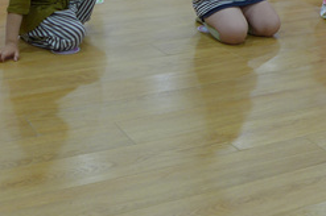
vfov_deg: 15.7
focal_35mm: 81
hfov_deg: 25.1
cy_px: -86
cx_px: 179
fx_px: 733
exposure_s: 1/80
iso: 80
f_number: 1.4
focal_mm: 4.7
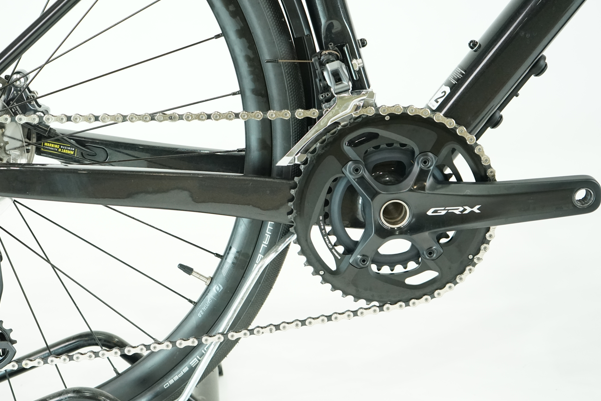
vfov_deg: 24.6
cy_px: 186
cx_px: 220
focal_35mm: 55
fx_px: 918
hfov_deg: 36.0
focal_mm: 42
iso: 2500
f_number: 5
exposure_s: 1/200
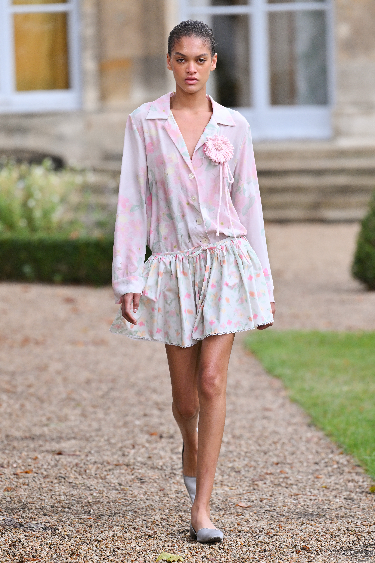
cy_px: 282
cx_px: 188
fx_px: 2969
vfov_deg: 10.8
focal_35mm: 190
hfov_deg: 7.2
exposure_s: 1/2000
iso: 640
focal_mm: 190
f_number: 3.5
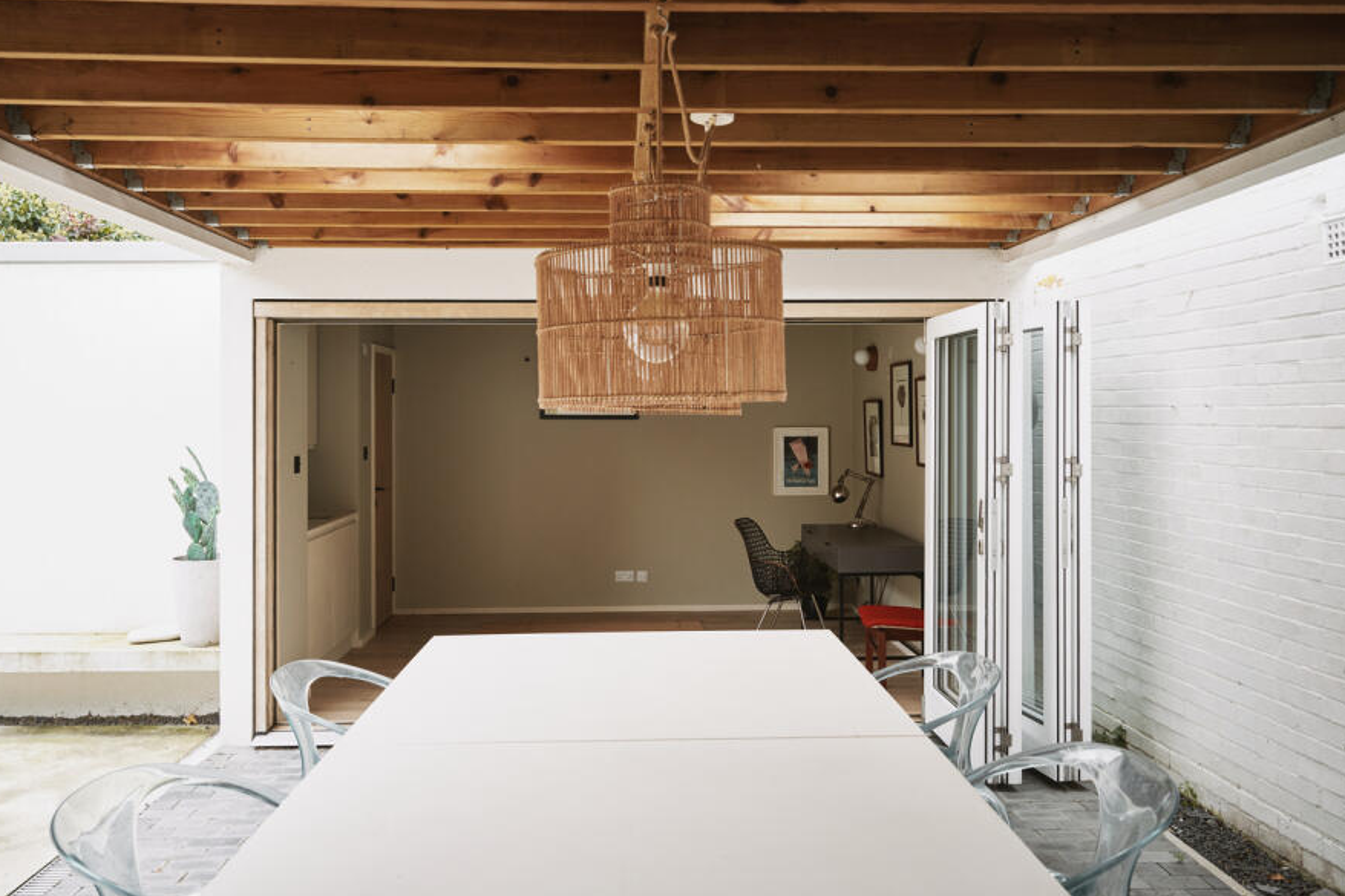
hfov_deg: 65.5
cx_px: 654
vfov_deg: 46.4
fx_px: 1046
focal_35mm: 28
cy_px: 440
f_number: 5.6
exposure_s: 1/80
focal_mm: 24
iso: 320
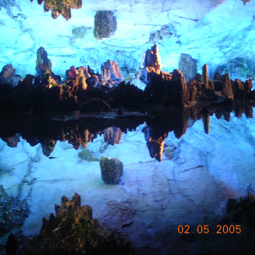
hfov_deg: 18.1
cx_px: 87
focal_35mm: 96
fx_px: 800
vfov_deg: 18.1
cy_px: 128
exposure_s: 1/2.6
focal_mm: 12.3
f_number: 4
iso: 400
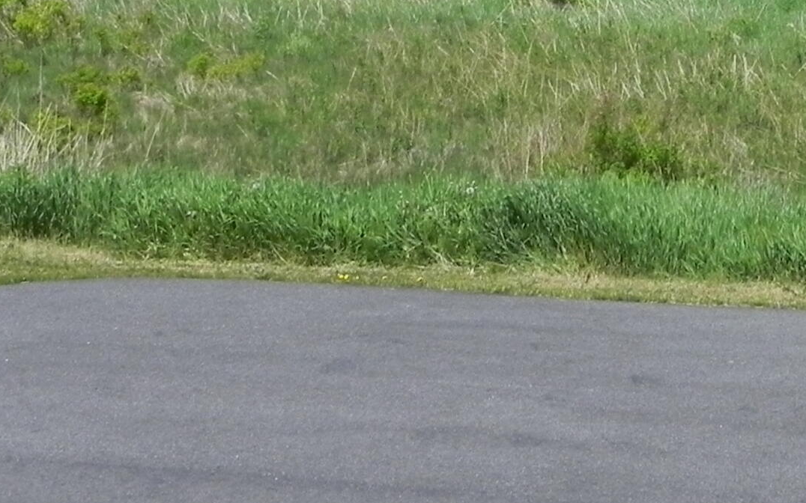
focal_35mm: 136
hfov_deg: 14.7
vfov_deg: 9.6
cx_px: 1035
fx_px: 2987
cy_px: -27
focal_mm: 8.2
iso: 160
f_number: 7.1
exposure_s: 1/361
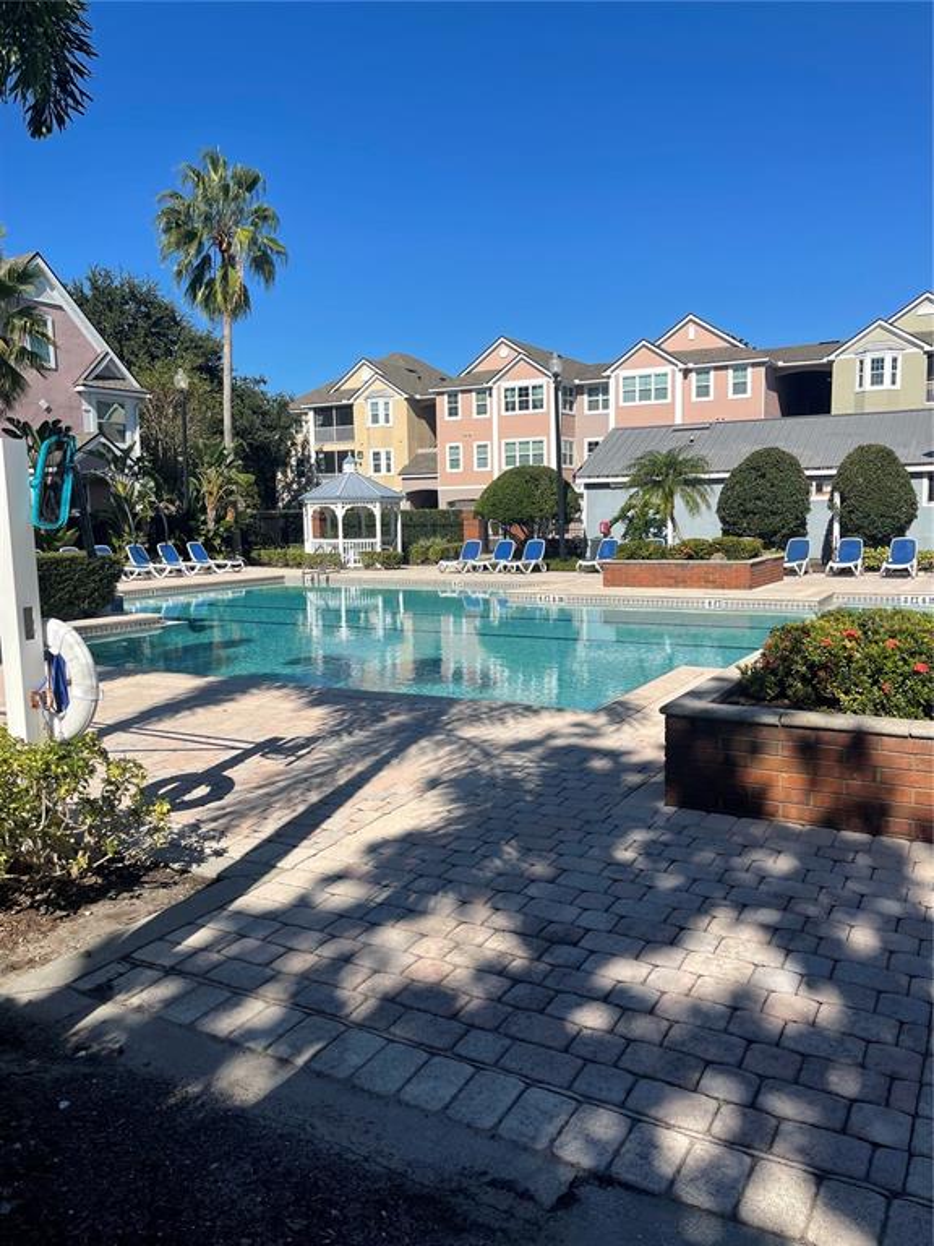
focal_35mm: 25
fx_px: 899
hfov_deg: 54.9
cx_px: 467
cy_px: 623
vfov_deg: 69.4
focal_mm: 5.1
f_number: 1.6
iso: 32
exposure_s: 1/4525
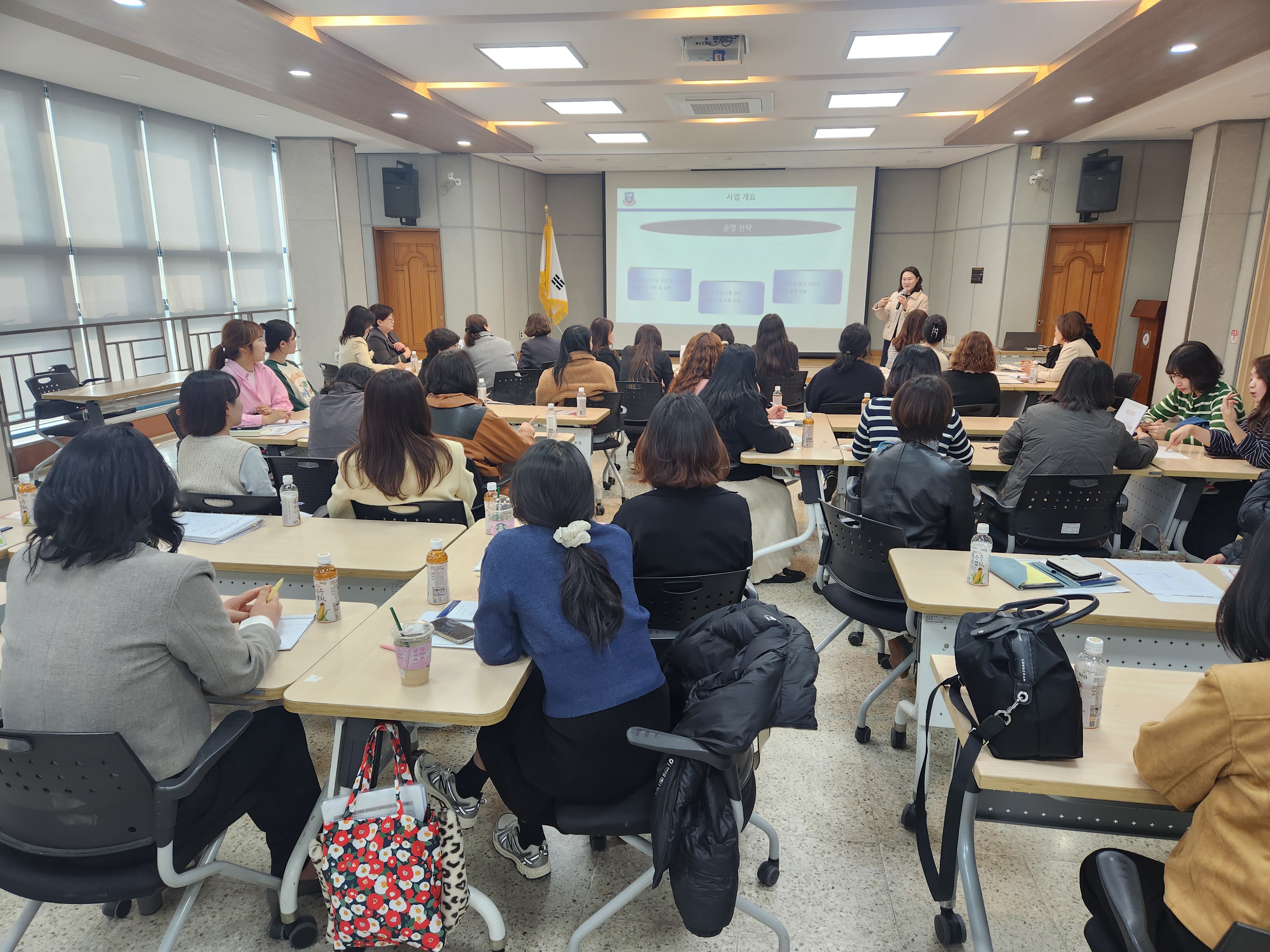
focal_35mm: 23
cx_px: 635
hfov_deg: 73.9
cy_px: 476
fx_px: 844
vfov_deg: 58.9
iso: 125
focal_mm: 5.4
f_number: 1.8
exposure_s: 1/120
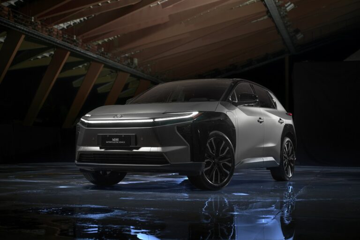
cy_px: 120
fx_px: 550
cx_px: 180
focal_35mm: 55
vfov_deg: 24.6
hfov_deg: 36.3
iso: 100
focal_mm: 55
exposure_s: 1/1.25
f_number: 3.5
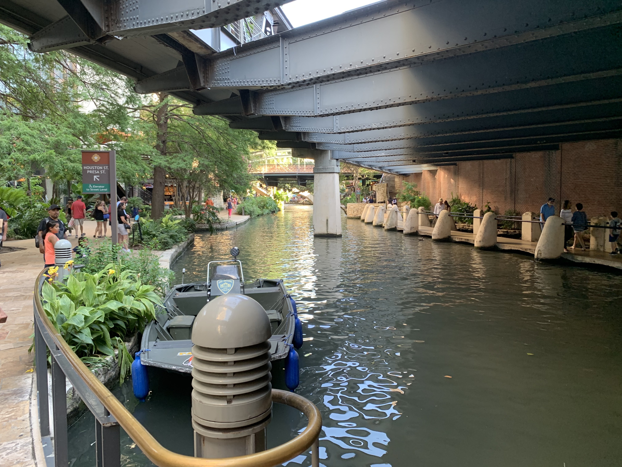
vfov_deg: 53.1
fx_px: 467
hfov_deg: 67.3
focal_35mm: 26
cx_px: 311
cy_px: 234
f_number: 1.8
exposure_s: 1/98
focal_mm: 4.25
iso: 100
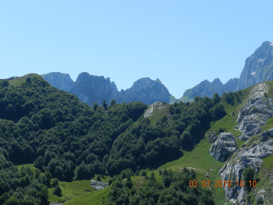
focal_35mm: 68
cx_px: 136
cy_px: 102
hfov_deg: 28.6
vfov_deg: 21.6
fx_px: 536
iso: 160
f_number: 4.7
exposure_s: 1/1000
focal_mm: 12.1
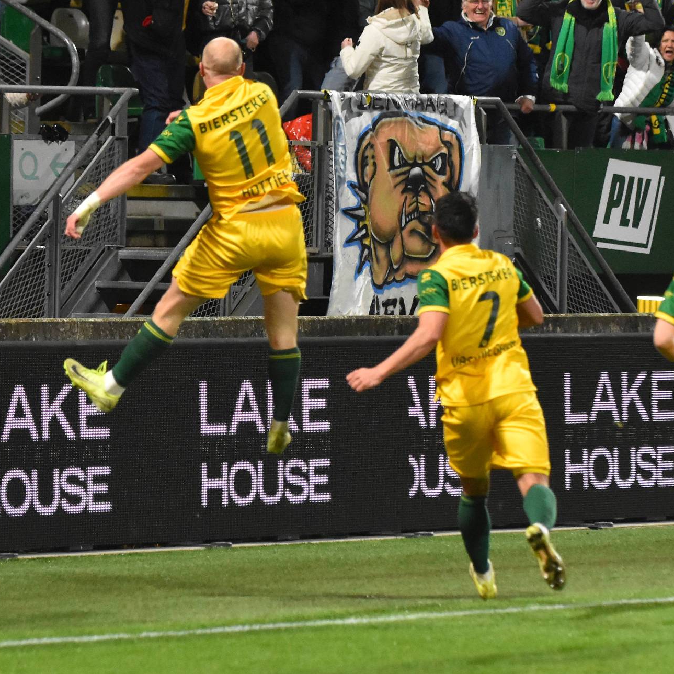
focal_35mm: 188
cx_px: 358
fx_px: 4141
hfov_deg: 9.3
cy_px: 336
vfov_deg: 9.3
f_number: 2.8
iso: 4000
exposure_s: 1/500
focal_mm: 98
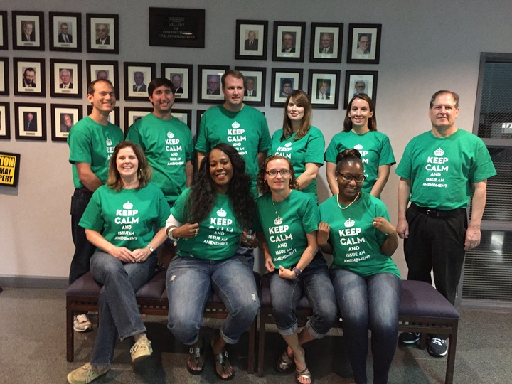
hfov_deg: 61.7
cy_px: 192
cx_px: 256
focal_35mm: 29
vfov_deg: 48.2
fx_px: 429
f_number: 2.2
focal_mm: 4.15
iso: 400
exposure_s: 1/15
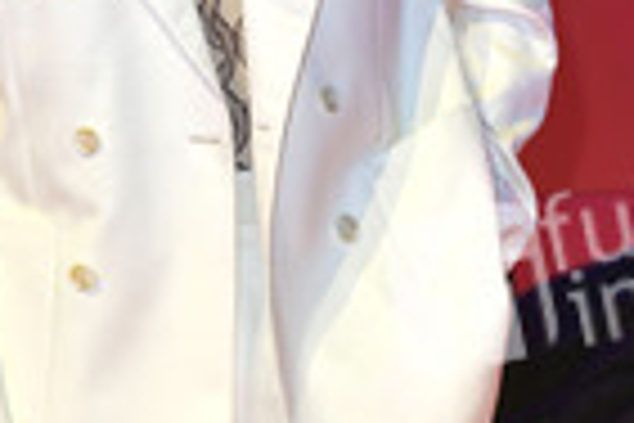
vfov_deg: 6.9
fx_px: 3487
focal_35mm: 198
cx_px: 207
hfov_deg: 10.4
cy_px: 45
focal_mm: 70
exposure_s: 1/250
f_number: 5.6
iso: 1600
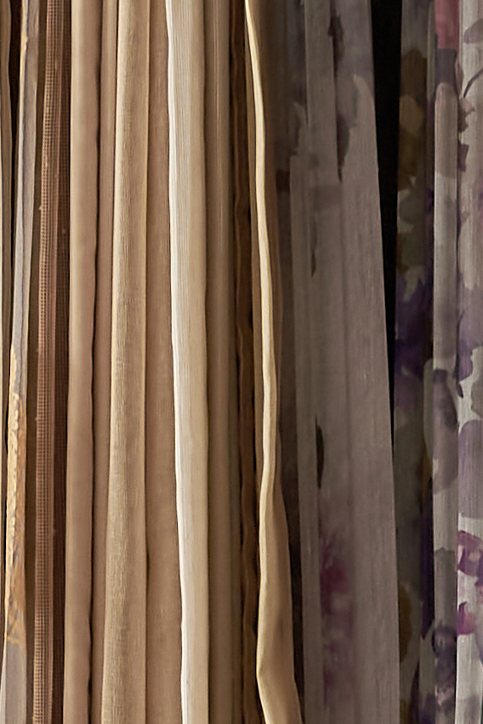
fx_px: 7426
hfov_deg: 3.7
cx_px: 580
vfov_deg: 5.5
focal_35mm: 369
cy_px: 977
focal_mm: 53
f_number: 5.6
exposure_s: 1/40
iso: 250
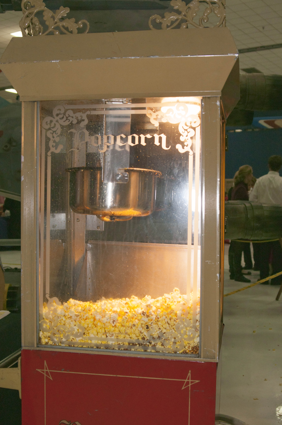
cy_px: 212
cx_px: 141
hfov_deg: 28.9
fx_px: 548
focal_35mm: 46
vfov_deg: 42.4
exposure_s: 1/200
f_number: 5.6
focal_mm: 31
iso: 250
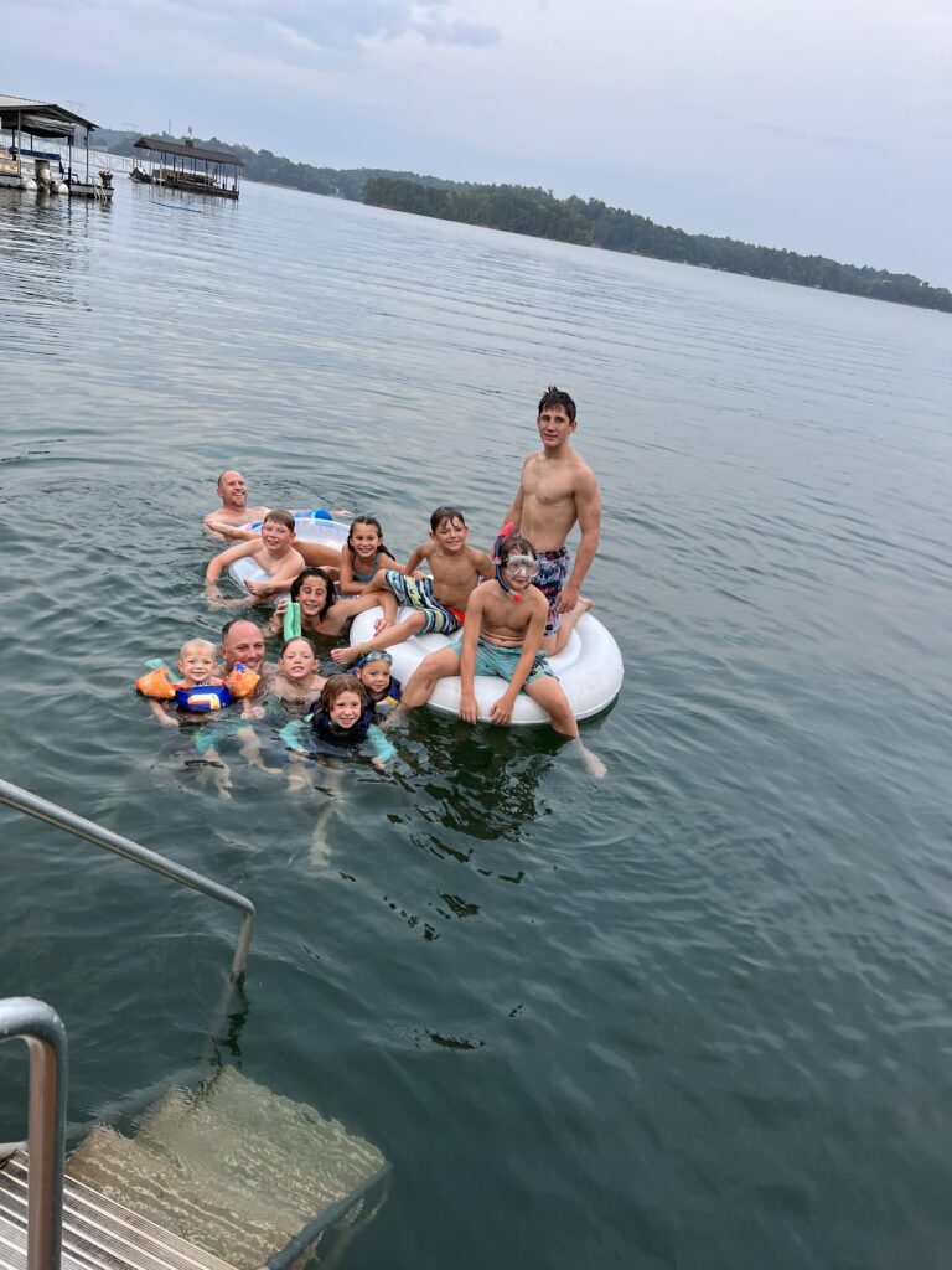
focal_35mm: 26
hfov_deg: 53.1
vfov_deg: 67.3
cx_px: 476
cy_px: 635
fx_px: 953
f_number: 1.5
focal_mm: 5.7
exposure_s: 1/121
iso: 64
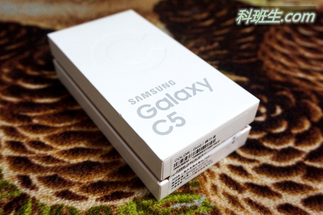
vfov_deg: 39.9
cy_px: 108
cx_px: 162
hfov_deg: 57.3
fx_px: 296
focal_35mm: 33
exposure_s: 1/160
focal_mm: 22
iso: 1000
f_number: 4
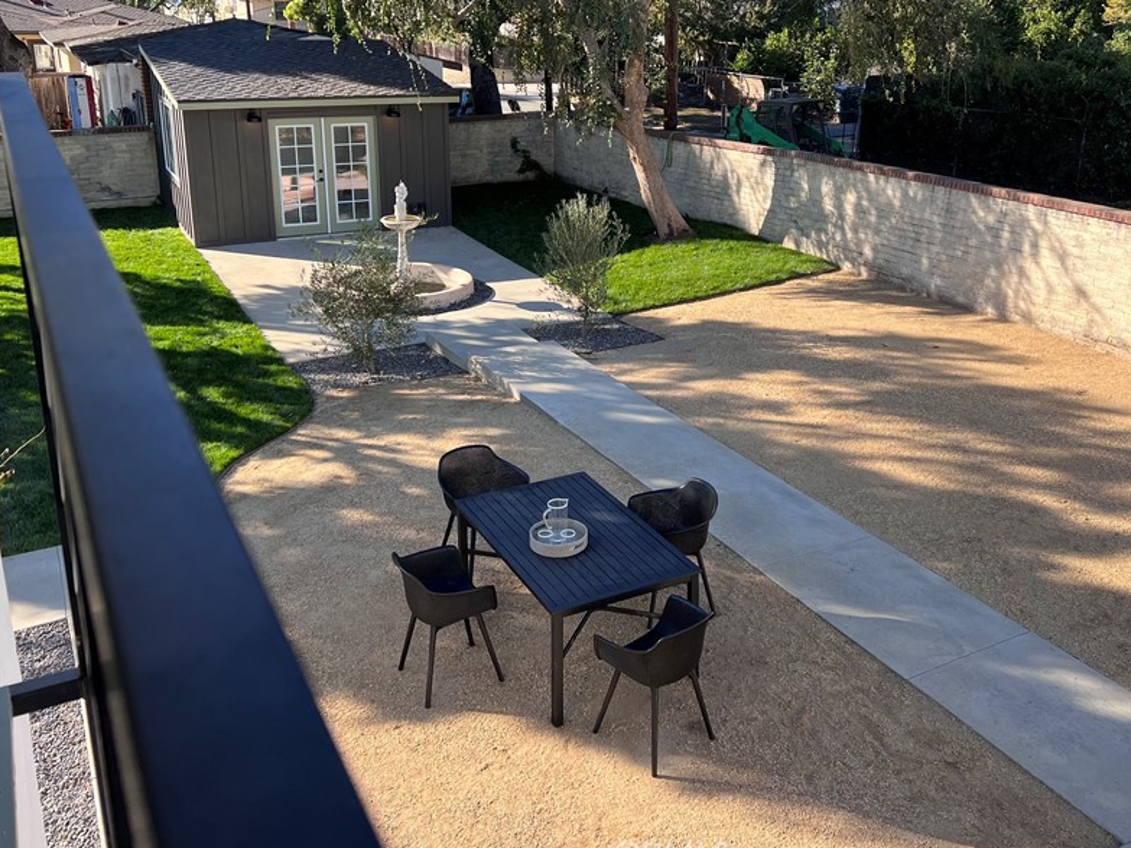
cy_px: 321
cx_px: 641
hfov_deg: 53.8
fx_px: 1111
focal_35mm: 34
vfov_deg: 41.5
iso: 50
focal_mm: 5.7
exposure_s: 1/1124
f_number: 1.5
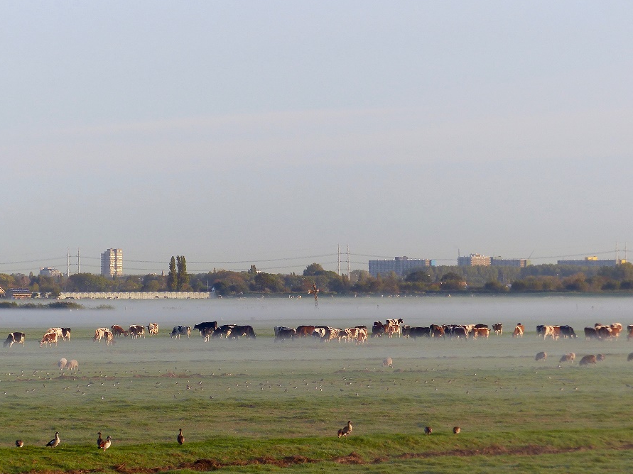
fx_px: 5522
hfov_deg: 6.6
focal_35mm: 302
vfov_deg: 4.9
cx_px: 283
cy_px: 264
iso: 100
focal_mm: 48.4
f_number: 4
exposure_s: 1/500
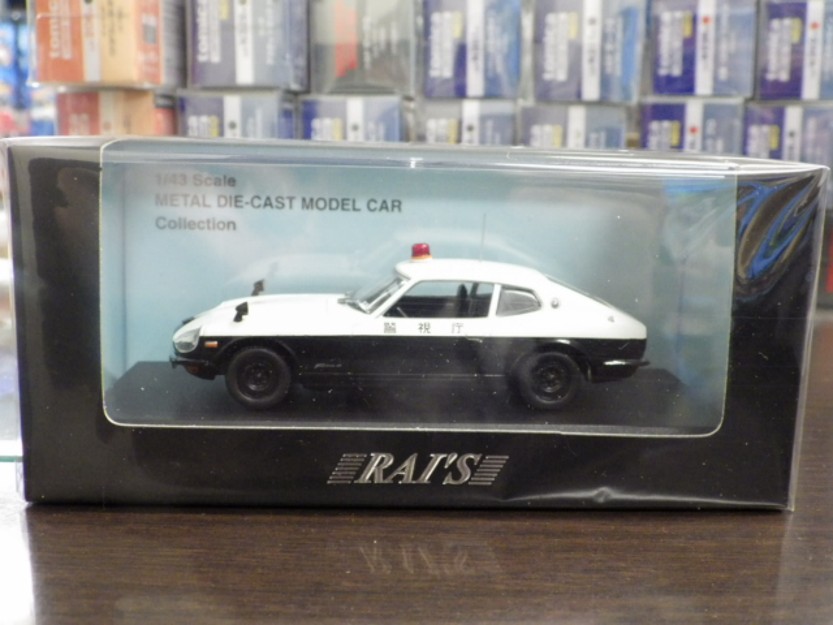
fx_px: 987
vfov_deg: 35.1
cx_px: 416
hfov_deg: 45.8
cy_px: 312
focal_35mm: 41
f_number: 3.6
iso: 800
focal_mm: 7.4
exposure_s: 1/25
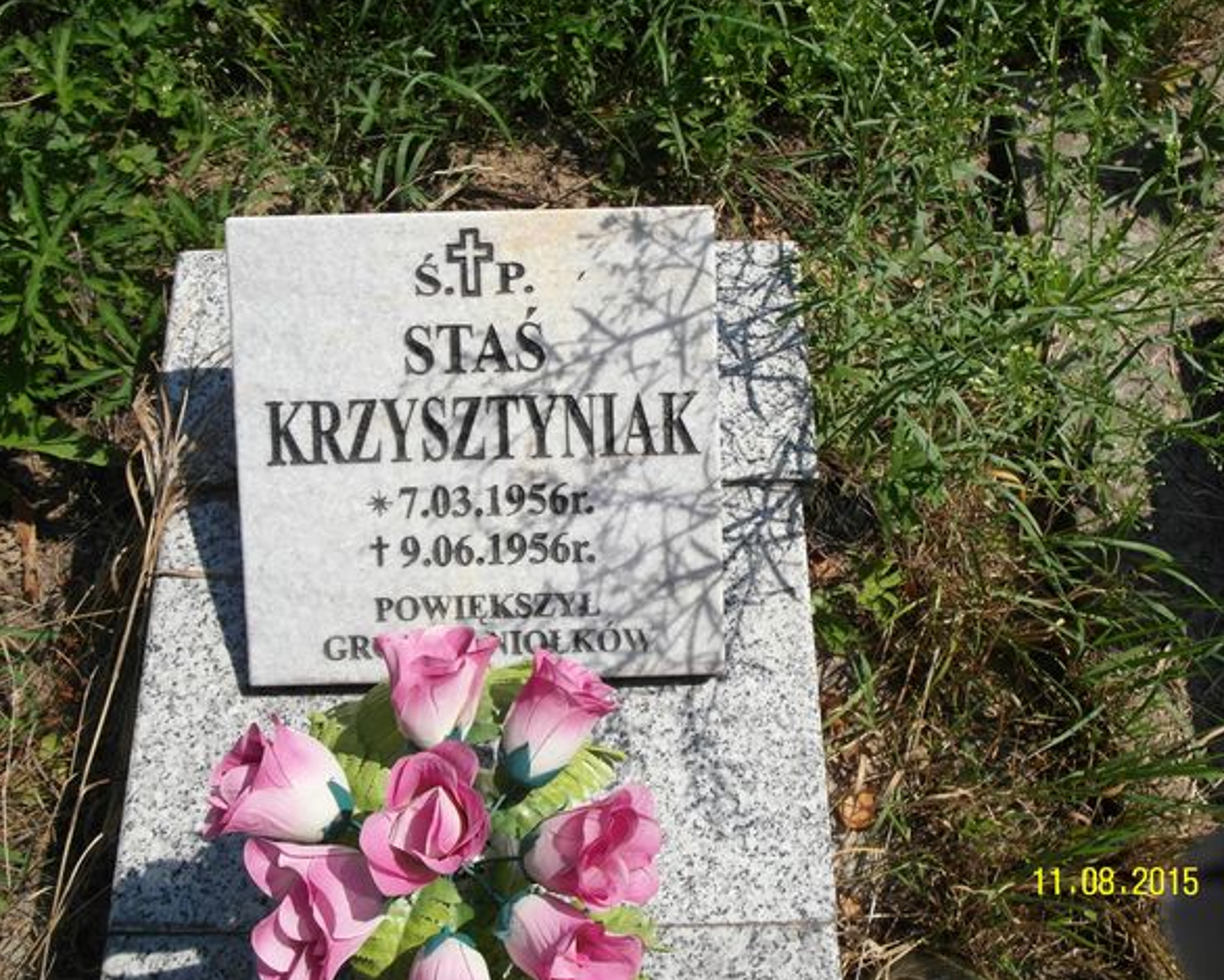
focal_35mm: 32
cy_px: 485
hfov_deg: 55.7
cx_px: 625
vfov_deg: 45.8
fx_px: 1159
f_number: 4.6
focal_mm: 6.5
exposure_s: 1/750
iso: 80
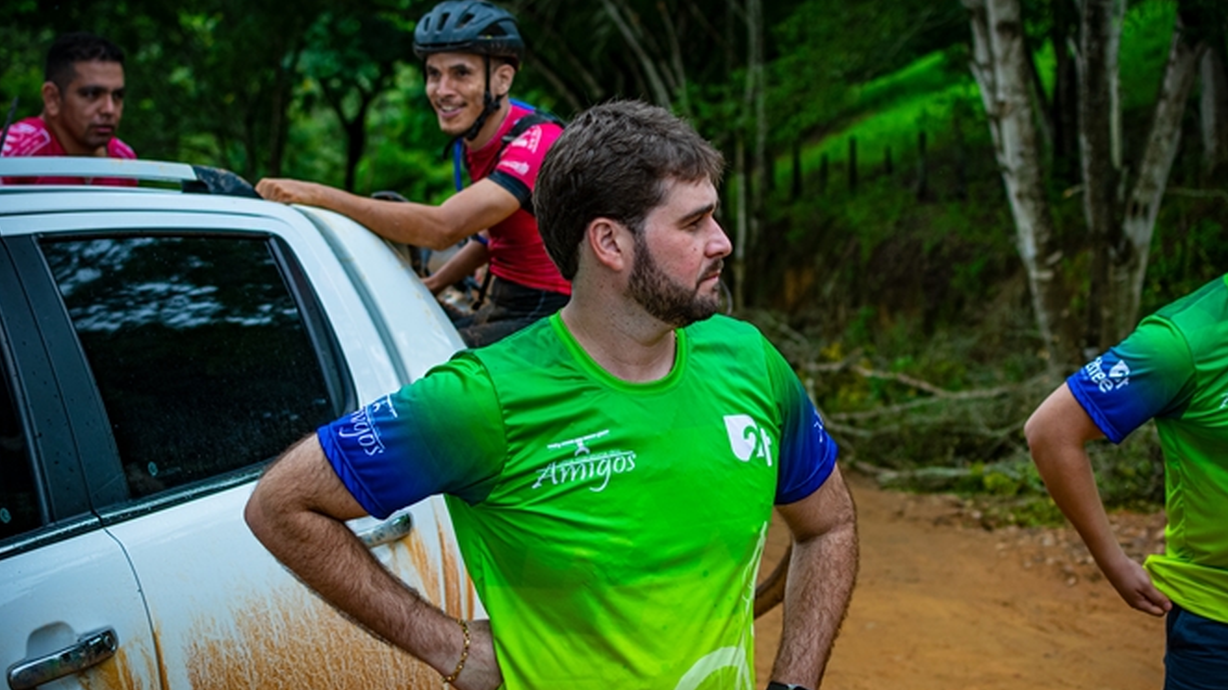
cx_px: 650
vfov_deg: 19.5
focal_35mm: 62
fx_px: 2005
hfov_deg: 34.0
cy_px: 375
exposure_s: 1/1600
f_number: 3.2
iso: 250
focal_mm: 35
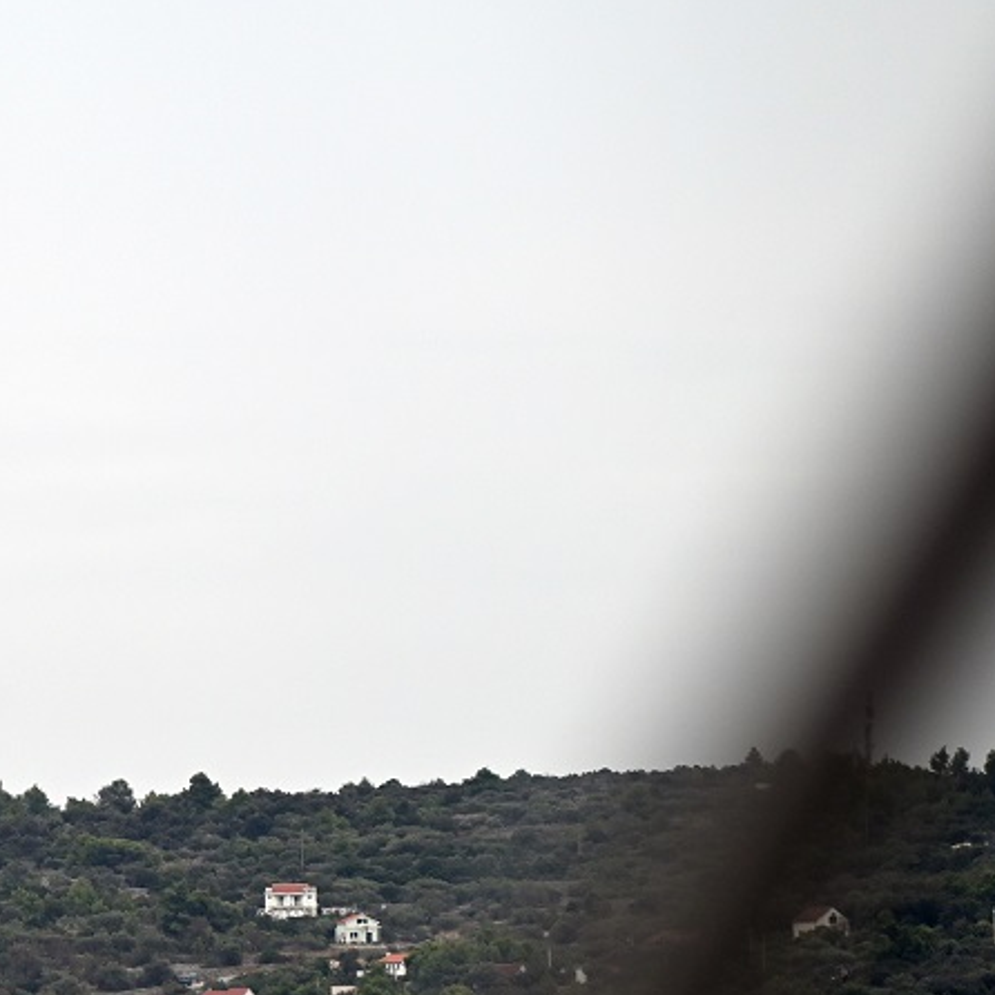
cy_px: 441
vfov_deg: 4.6
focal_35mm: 384
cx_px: -379
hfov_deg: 4.5
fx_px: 12488
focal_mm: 155
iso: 360
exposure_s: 1/1000
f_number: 4.8
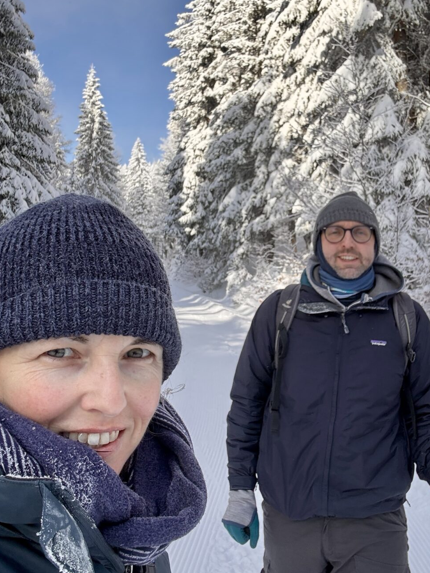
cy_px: 252
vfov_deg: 50.0
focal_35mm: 37
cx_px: 246
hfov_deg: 38.6
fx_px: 613
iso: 25
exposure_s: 1/334
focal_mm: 2.69
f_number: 1.9
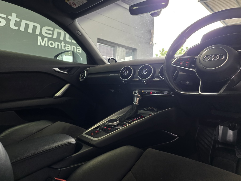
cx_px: 120
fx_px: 160
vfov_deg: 58.9
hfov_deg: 73.9
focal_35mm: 23
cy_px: 90
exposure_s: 1/100
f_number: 1.7
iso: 500
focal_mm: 6.25
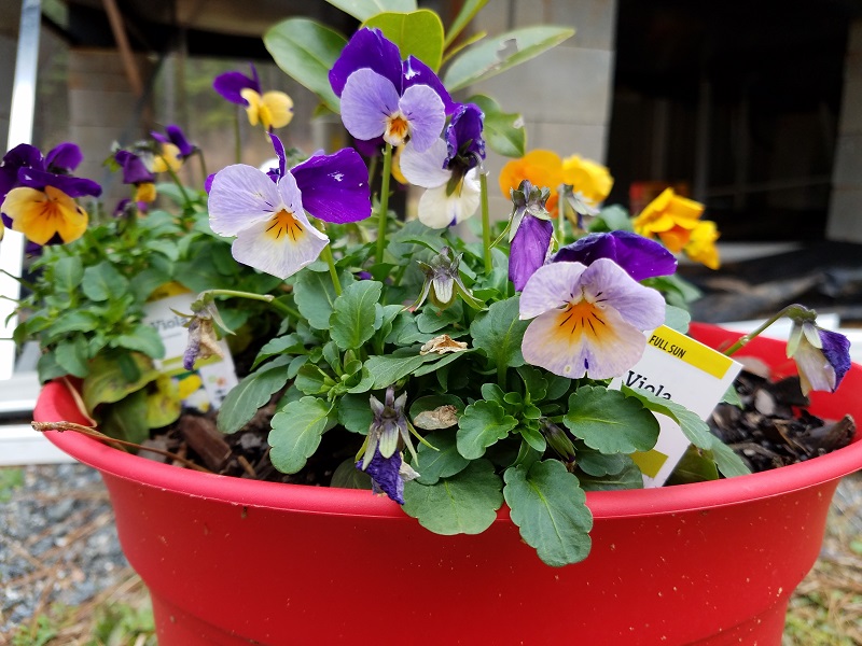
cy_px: 323
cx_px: 431
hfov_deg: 67.3
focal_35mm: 26
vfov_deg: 53.1
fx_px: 647
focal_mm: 4.2
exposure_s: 1/392
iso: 50
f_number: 1.7
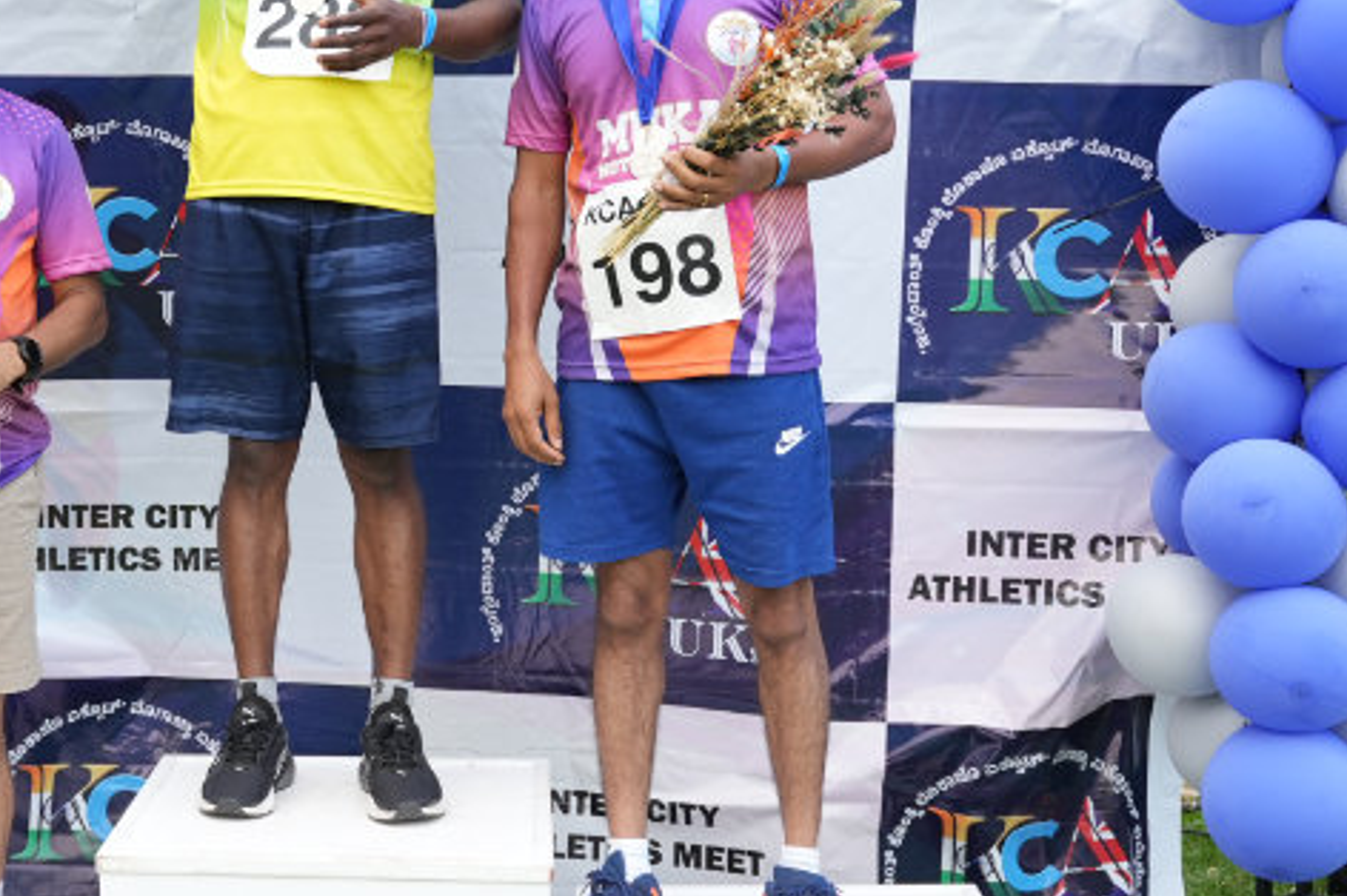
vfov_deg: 20.7
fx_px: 2447
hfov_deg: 30.0
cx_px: 248
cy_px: 375
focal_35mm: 65
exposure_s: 1/250
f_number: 2.8
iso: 250
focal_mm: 30.2
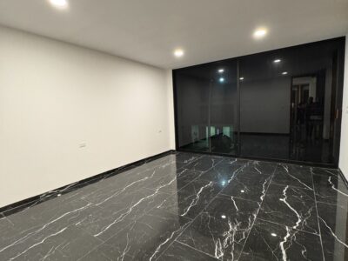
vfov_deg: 85.7
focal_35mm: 14
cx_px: 174
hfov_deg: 102.1
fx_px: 141
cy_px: 130
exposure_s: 1/60
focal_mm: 2.22
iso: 640
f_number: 2.2
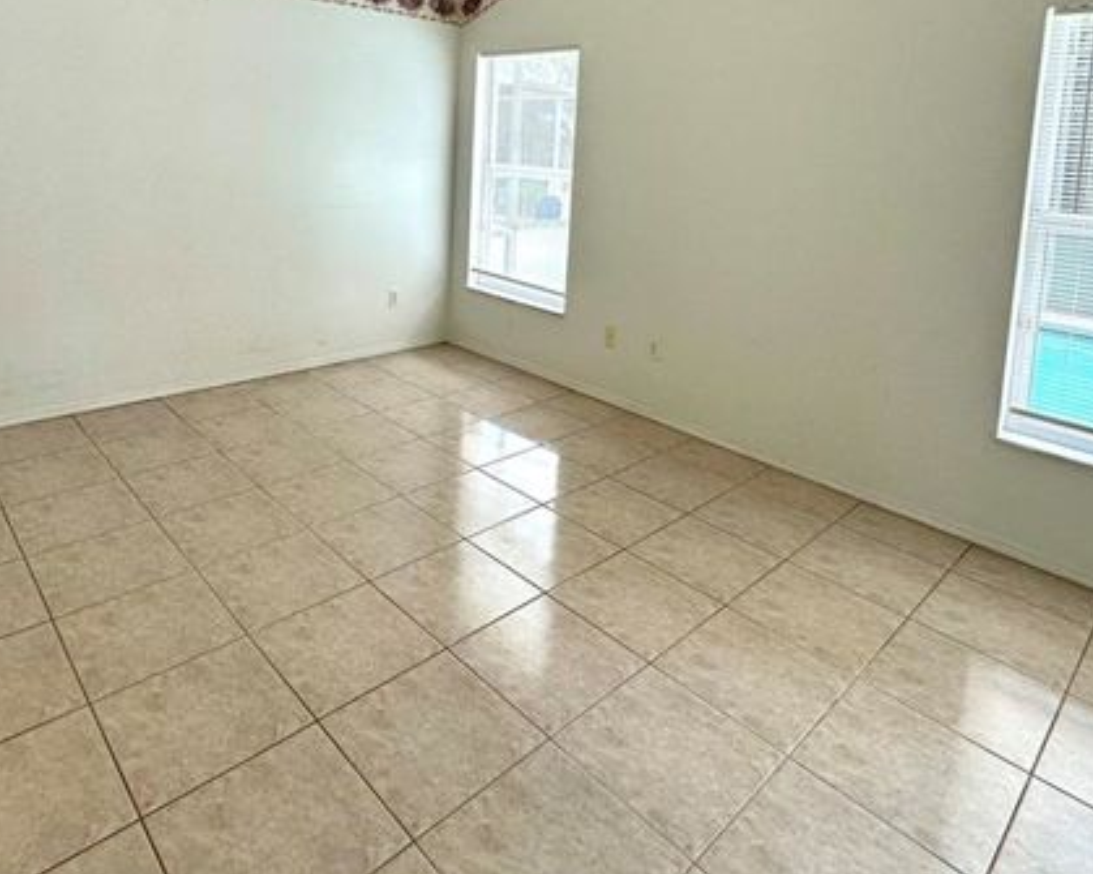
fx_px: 744
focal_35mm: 23
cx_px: 502
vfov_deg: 57.5
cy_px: 209
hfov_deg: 72.5
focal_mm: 2.22
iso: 125
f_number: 2.2
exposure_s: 1/120
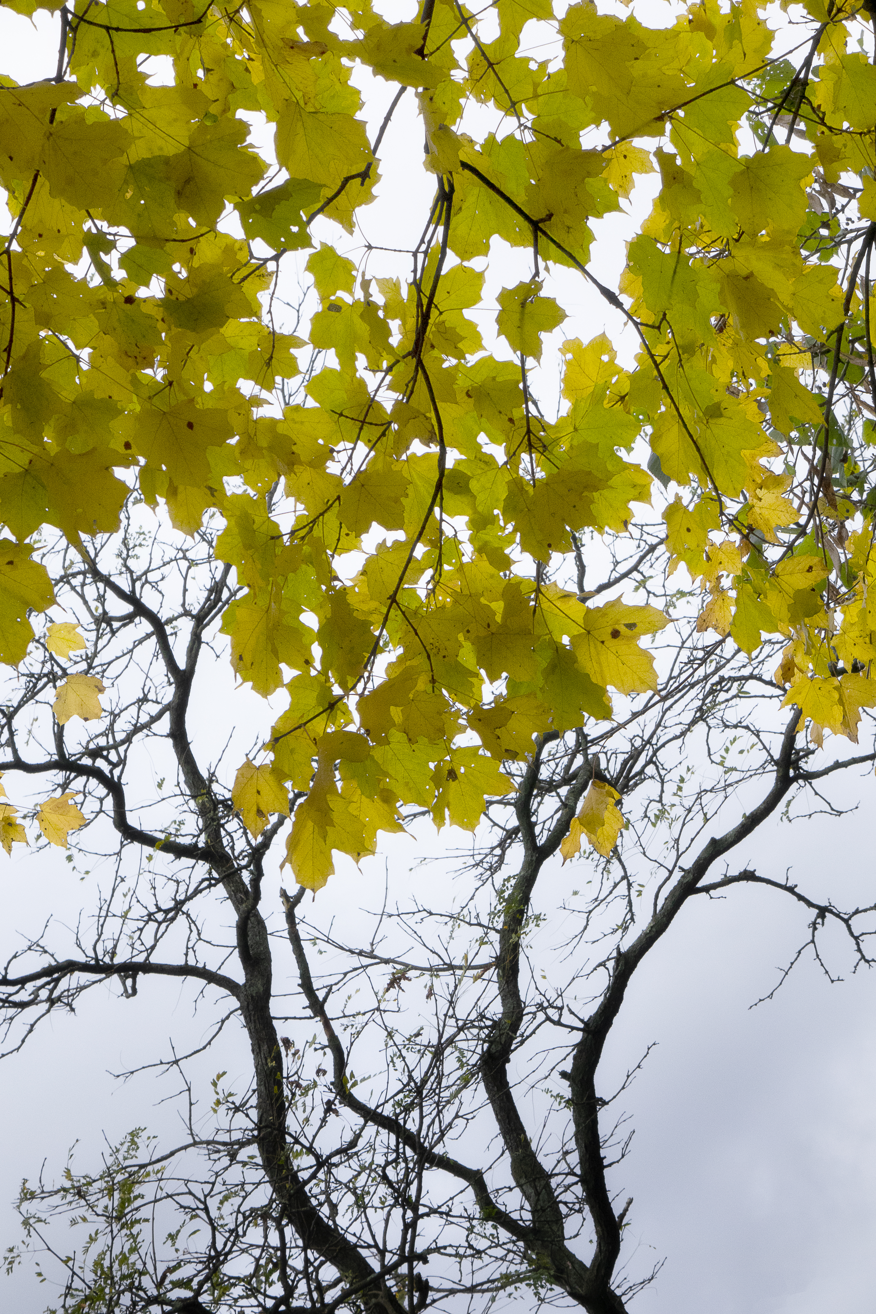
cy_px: 657
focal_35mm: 119
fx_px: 4343
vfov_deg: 17.2
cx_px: 438
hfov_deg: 11.5
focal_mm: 43.62
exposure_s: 1/200
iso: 640
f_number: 10
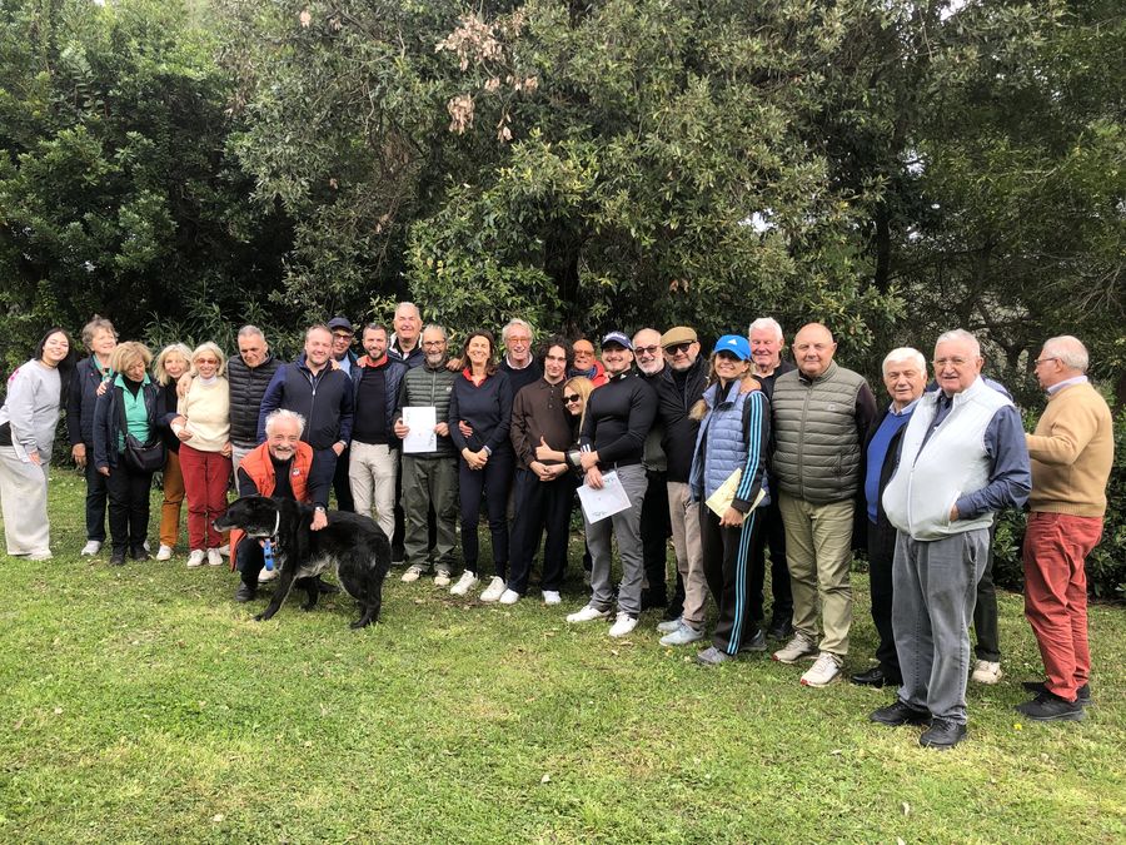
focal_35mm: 28
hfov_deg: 63.4
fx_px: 911
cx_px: 563
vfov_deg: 49.7
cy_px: 422
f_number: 1.8
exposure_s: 1/324
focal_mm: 3.99
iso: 20
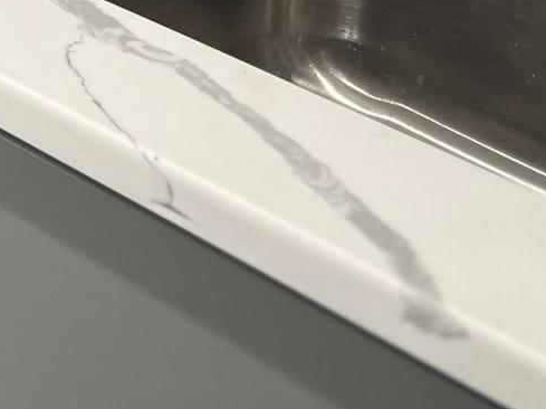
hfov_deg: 17.8
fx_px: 1718
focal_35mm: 109
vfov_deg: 11.9
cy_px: -441
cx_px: 59
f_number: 1.6
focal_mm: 5.1
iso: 80
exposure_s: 1/60
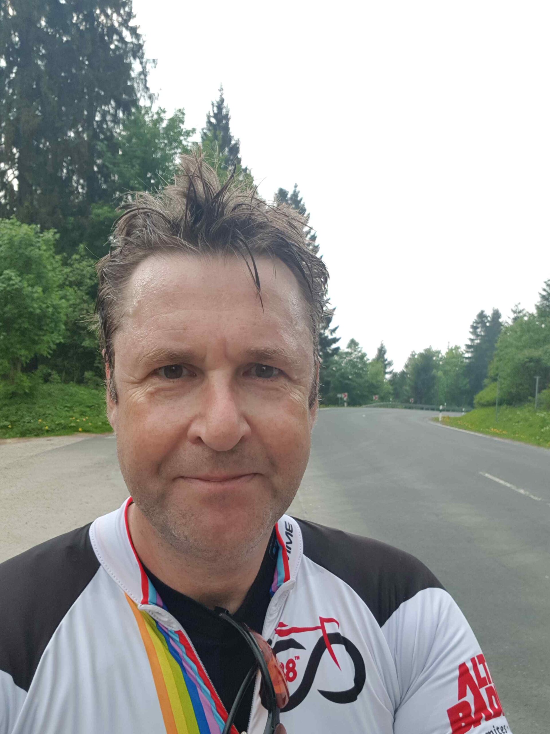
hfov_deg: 54.9
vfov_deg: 69.4
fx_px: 530
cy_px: 367
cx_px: 275
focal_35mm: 25
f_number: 1.7
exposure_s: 1/512
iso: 40
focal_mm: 2.95
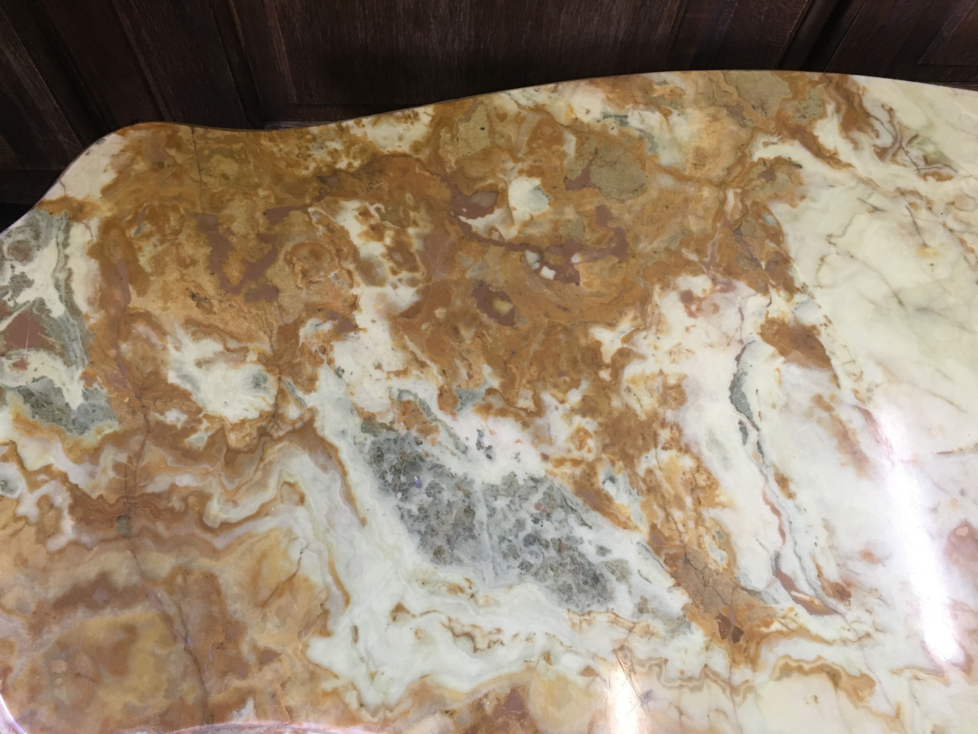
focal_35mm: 29
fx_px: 819
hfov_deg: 61.7
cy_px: 367
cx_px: 489
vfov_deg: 48.2
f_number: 2.2
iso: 160
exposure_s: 1/33
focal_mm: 4.15
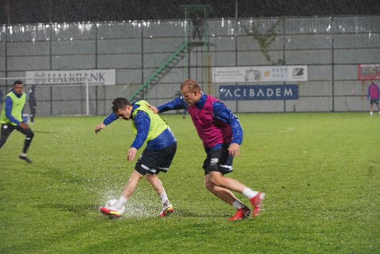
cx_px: 190
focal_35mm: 120
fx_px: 1267
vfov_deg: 11.4
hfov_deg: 17.1
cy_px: 127
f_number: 4.5
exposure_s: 1/160
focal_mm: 120
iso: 3200
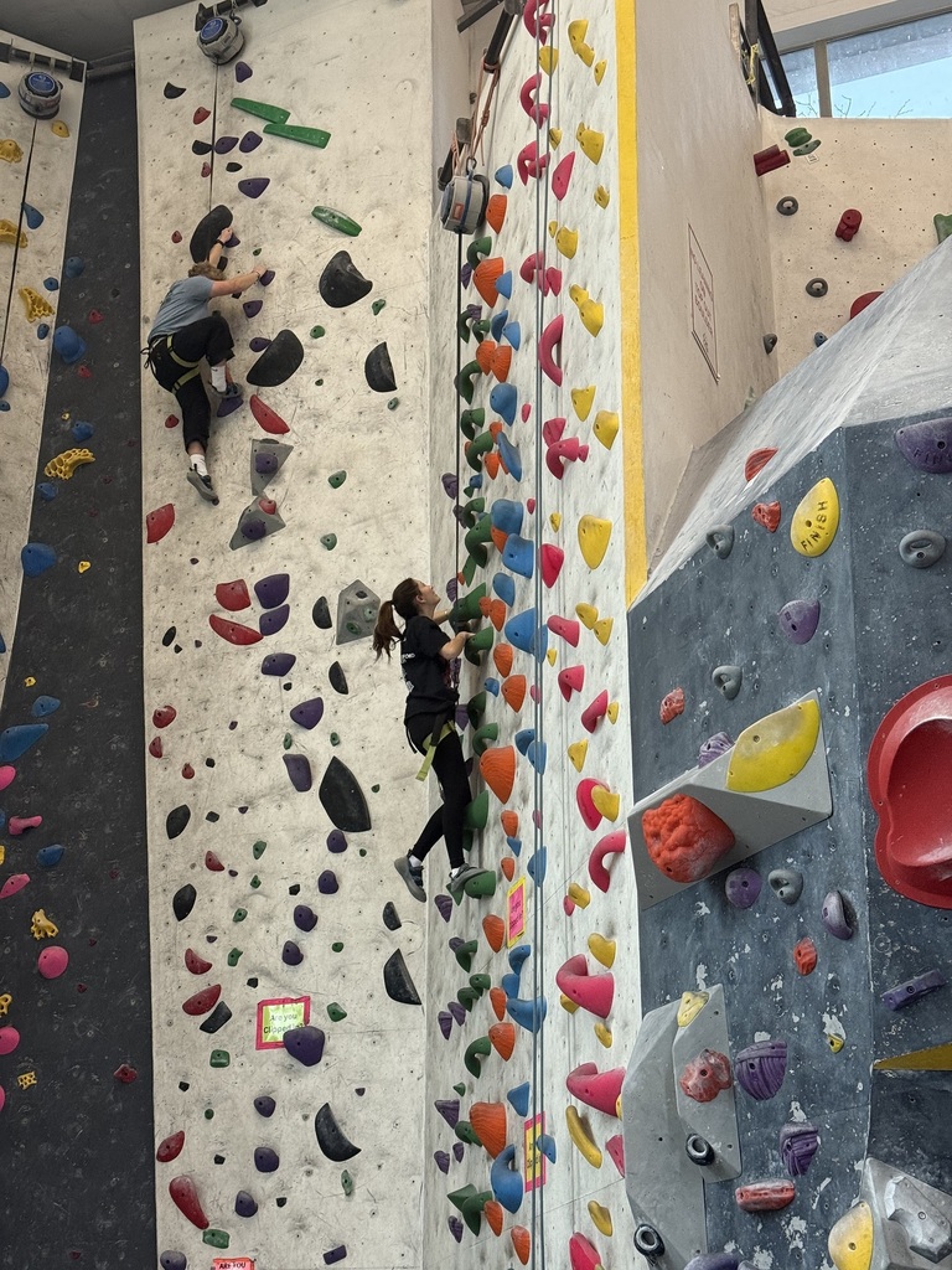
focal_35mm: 48
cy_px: 635
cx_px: 476
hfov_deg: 30.3
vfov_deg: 39.7
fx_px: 1760
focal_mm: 6.76
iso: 200
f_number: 1.78
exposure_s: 1/60
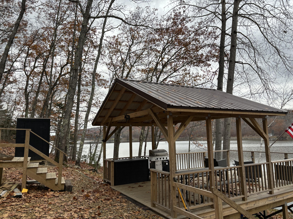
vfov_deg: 53.1
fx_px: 220
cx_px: 146
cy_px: 110
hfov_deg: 67.3
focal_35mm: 26
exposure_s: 1/462
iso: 50
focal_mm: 5.96
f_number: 1.6
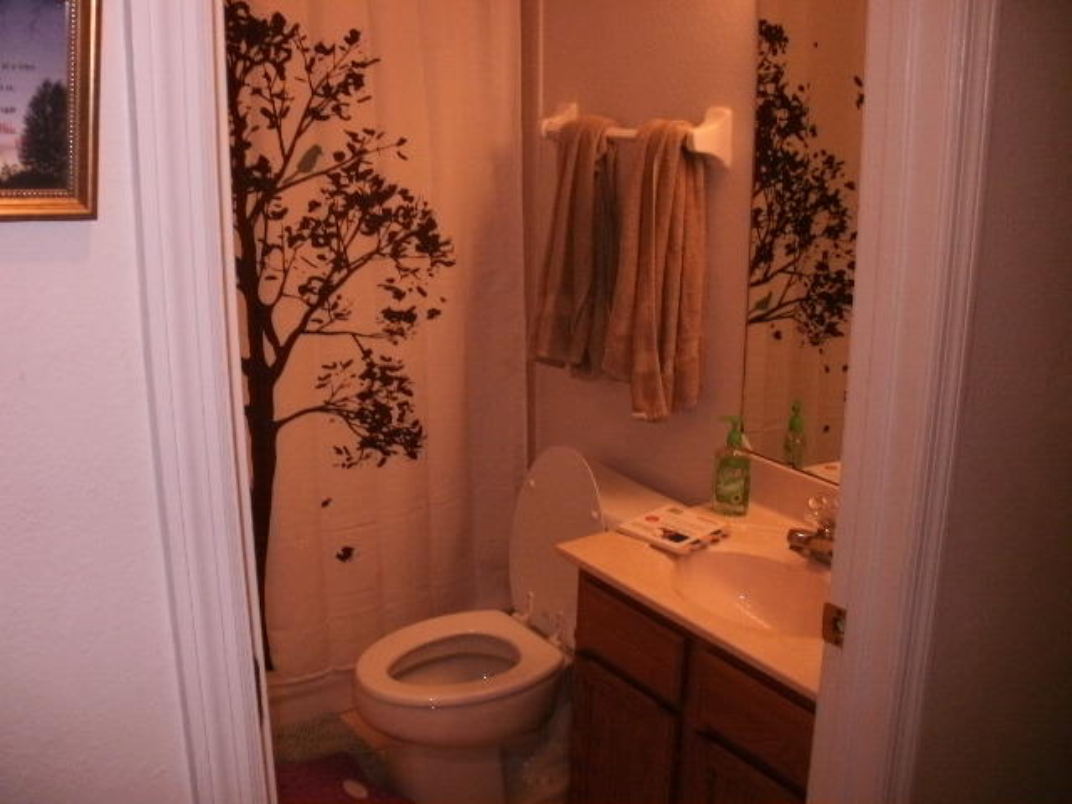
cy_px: 402
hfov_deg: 51.4
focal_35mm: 36
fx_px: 1115
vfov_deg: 39.7
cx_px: 536
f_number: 3.5
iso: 125
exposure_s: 1/30
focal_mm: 6.3
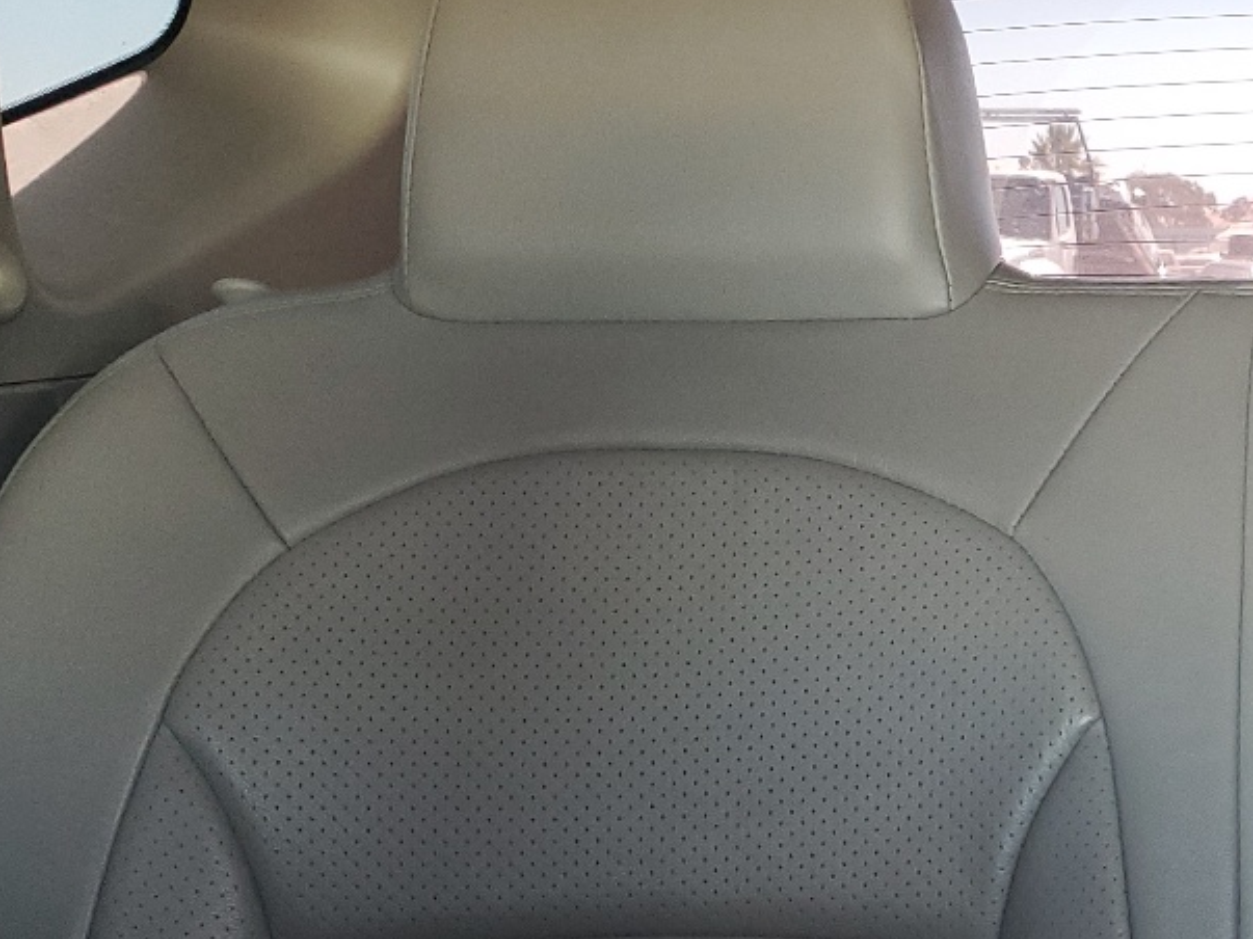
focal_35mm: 69
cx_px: 1534
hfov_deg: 25.1
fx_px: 2497
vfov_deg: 21.0
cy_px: 769
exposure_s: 1/60.2
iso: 98
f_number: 1.5
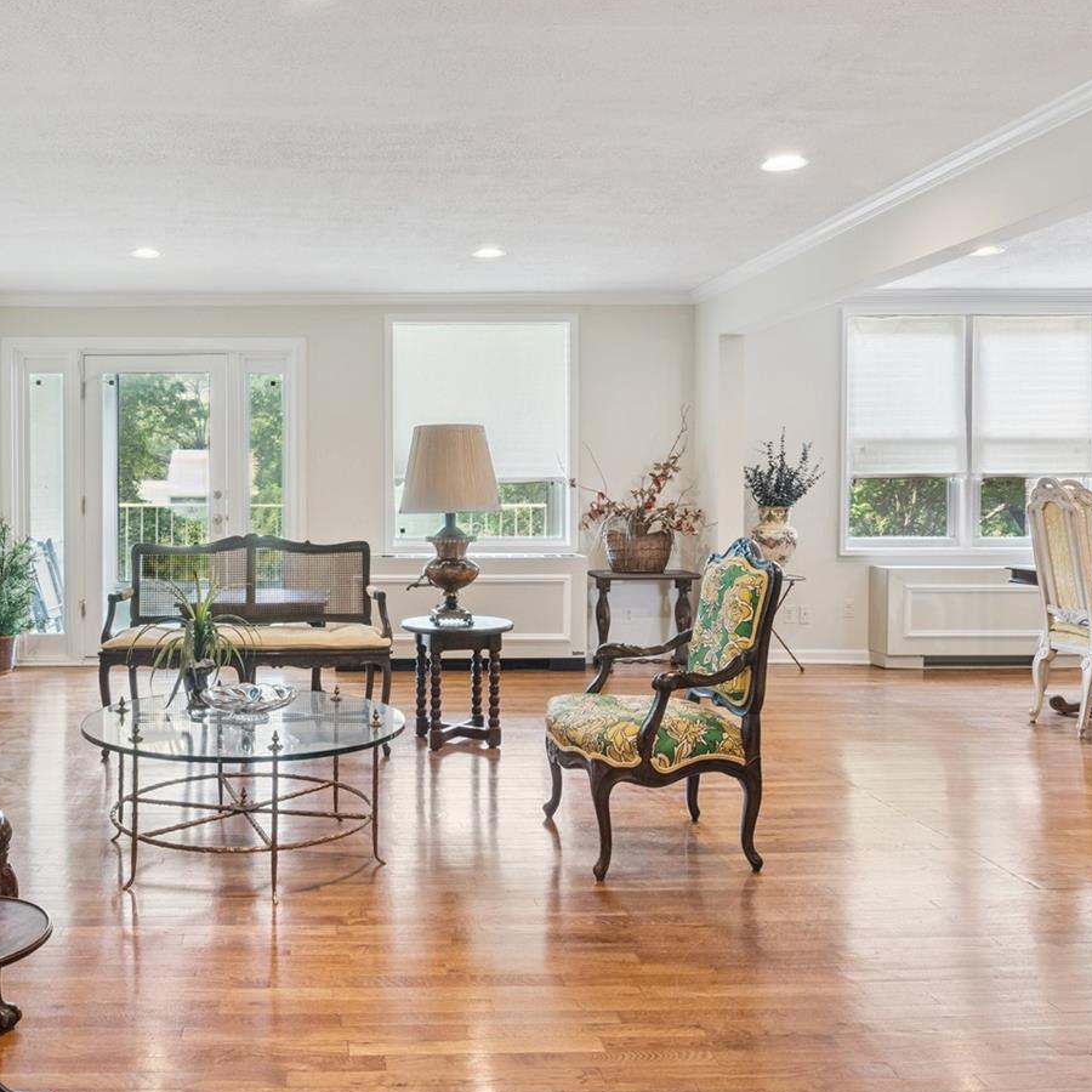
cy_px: 510
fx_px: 1035
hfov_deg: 53.8
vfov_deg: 55.6
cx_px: 311
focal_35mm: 29
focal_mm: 15
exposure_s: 1/6
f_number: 14
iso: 640
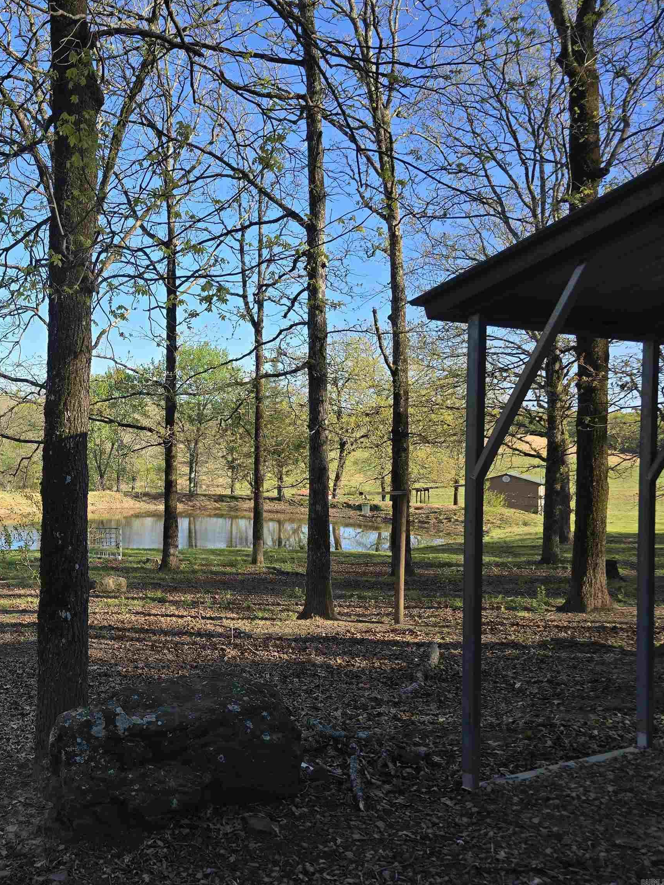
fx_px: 793
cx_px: 83
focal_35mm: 31
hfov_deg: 42.2
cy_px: 439
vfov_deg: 58.4
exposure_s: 1/297
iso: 12
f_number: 1.7
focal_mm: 6.3
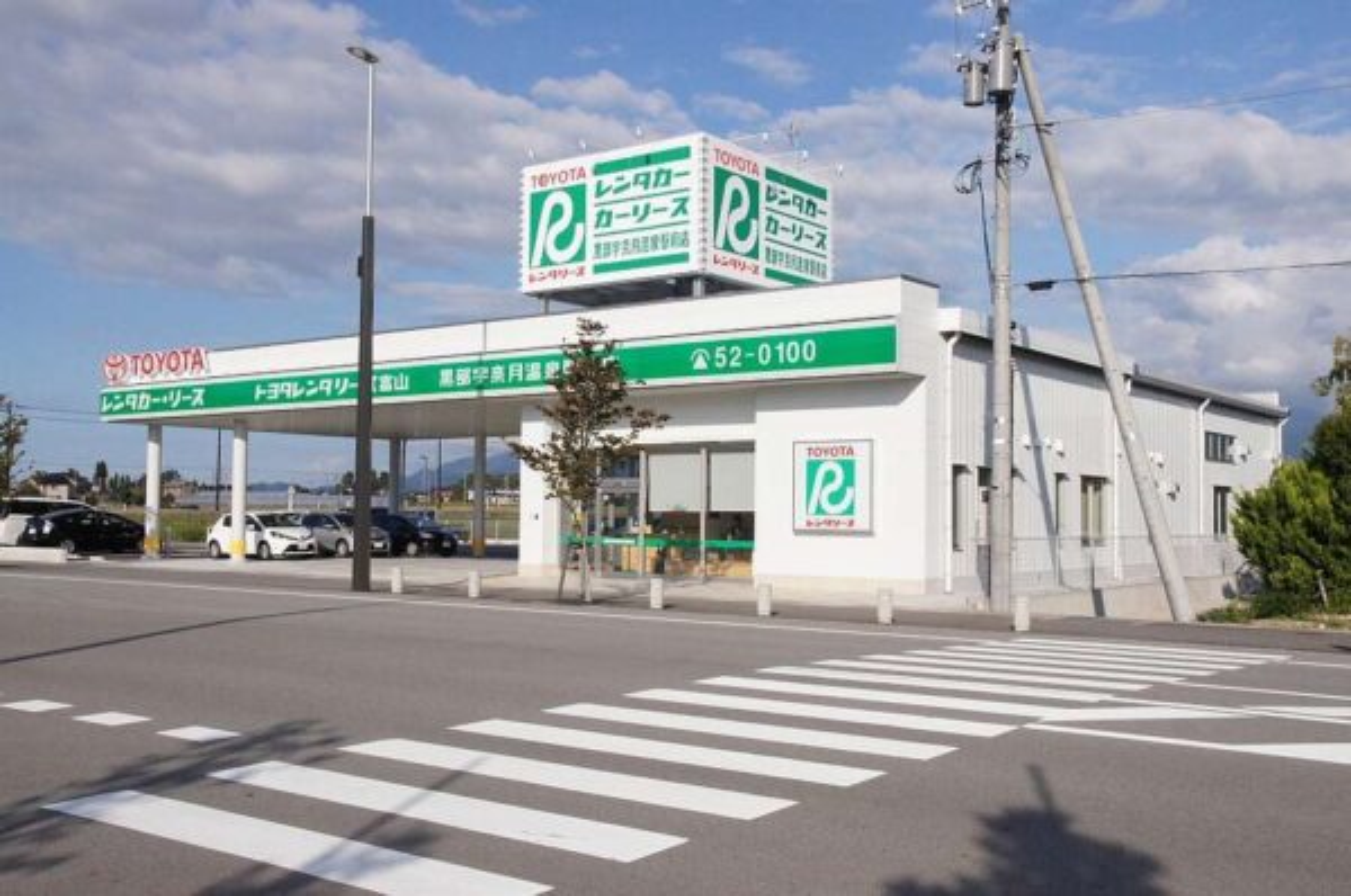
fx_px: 1349
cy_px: 448
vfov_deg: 36.8
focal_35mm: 36
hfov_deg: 53.2
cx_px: 676
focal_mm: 24
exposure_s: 1/4000
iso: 1600
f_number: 9
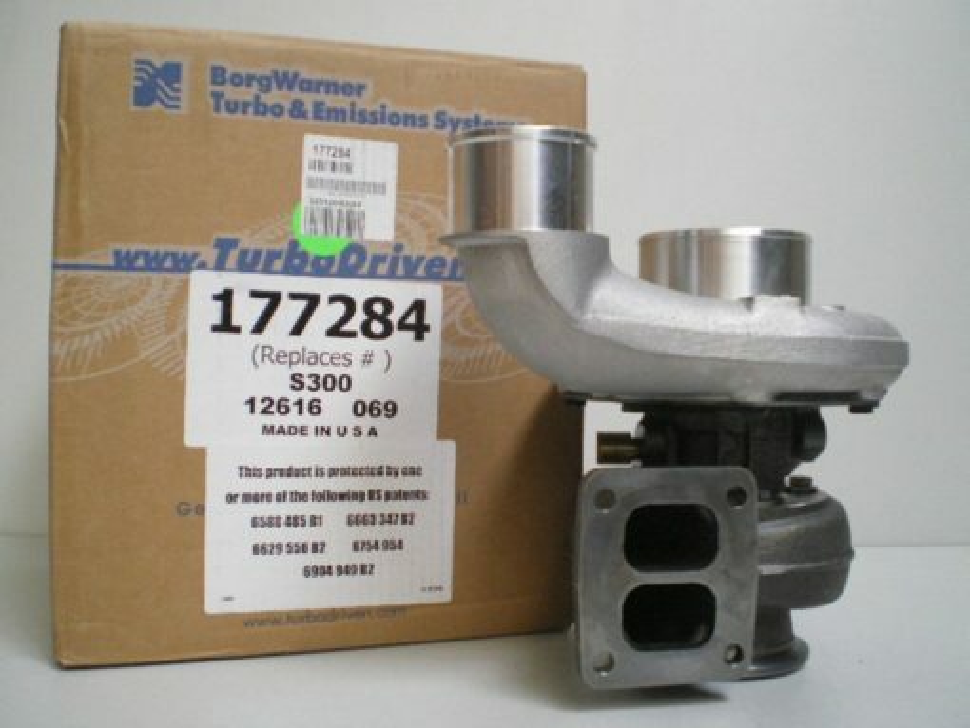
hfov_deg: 49.0
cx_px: 485
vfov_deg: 37.8
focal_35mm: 38
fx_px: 1065
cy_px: 364
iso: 400
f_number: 3.1
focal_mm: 6.3
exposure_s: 1/25
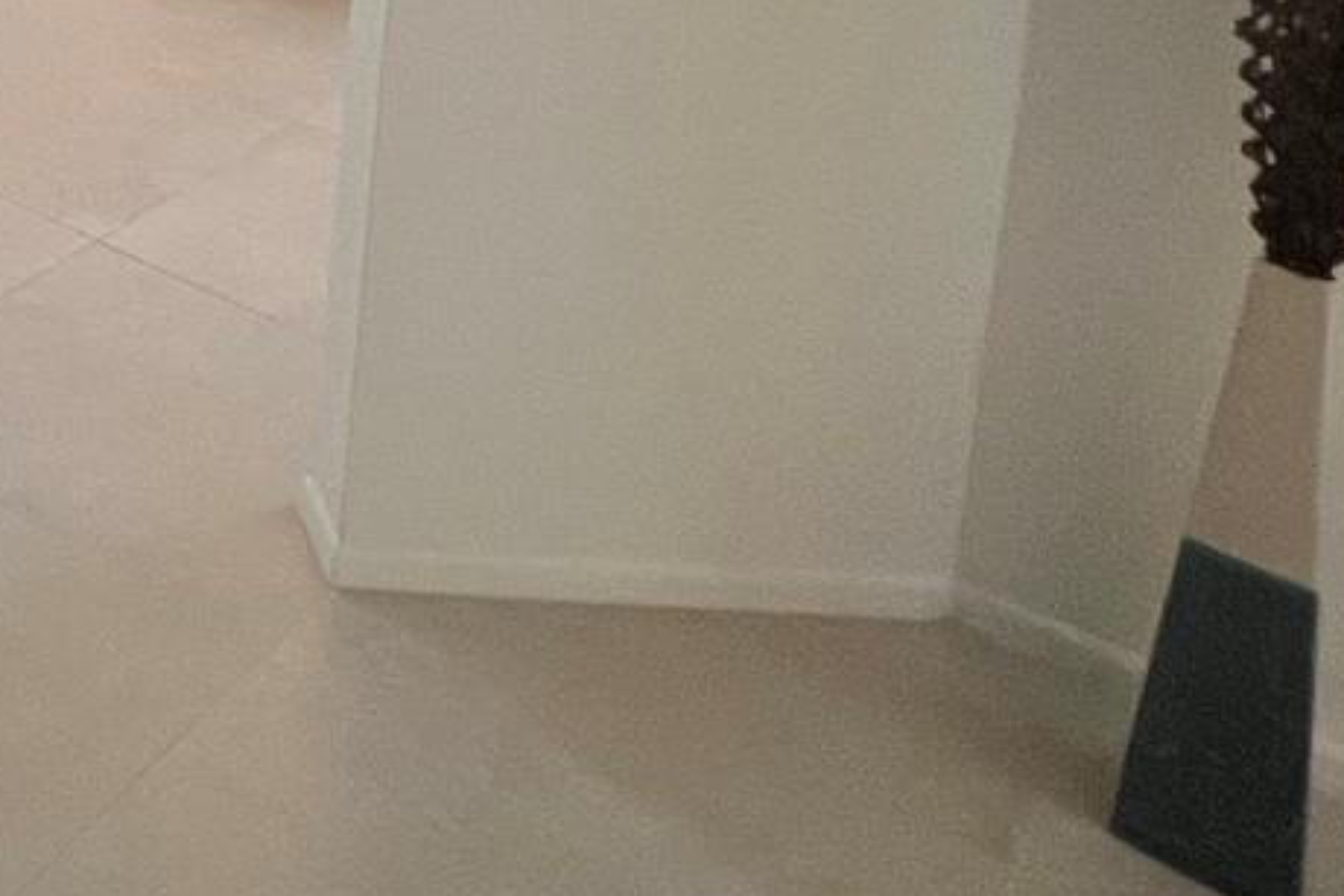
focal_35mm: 47
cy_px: -470
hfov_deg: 33.4
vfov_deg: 22.9
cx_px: -301
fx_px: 1755
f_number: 1.8
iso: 100
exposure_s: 1/120
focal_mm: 1.57
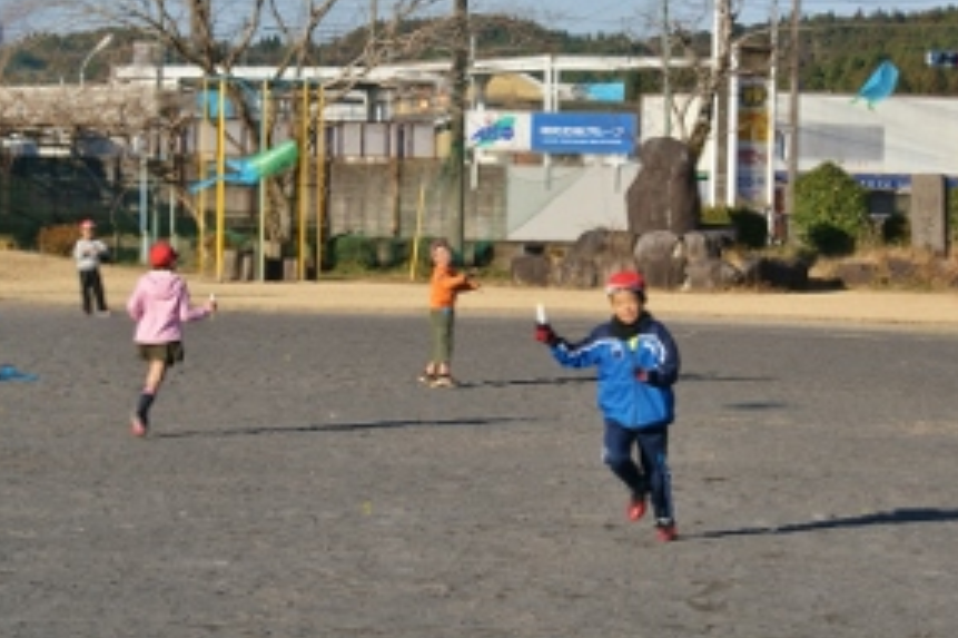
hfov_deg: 14.6
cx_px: 521
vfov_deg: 9.7
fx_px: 3750
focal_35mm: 141
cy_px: 180
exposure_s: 1/250
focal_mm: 60
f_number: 8
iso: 100
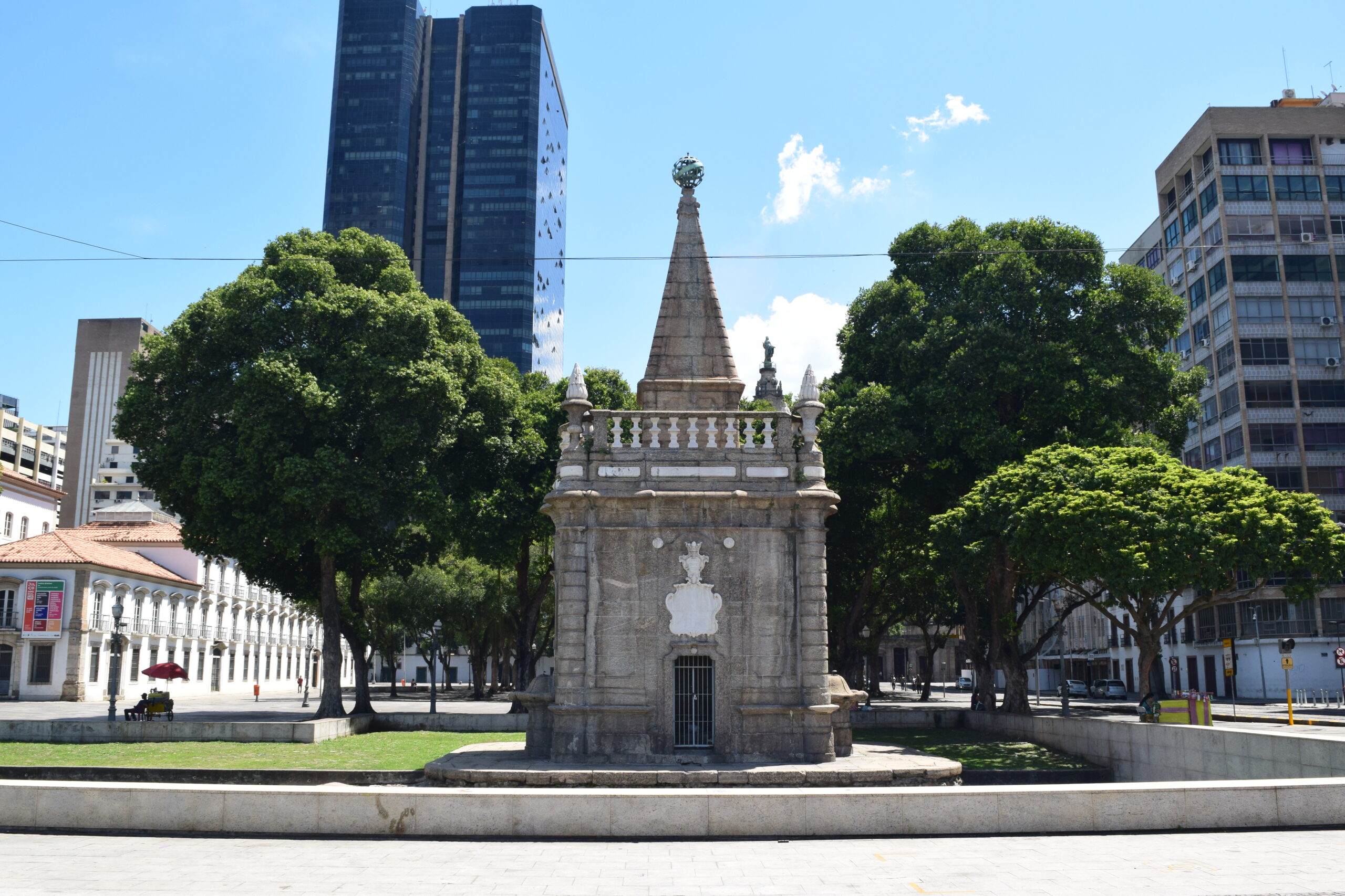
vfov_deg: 43.6
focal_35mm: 30
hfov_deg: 61.9
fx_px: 1121
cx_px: 672
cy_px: 448
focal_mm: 20
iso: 400
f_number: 10
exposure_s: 1/250
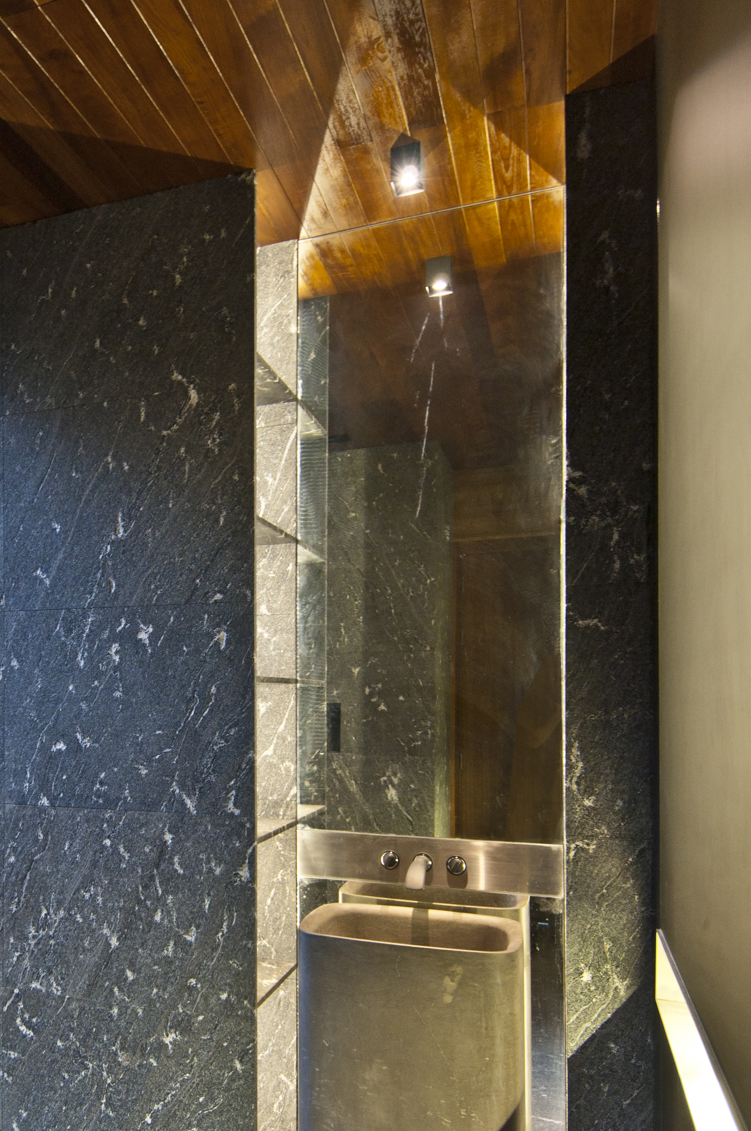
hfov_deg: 48.2
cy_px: 687
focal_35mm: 26
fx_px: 816
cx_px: 222
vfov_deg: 68.7
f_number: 4
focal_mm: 12
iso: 400
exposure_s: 1/13
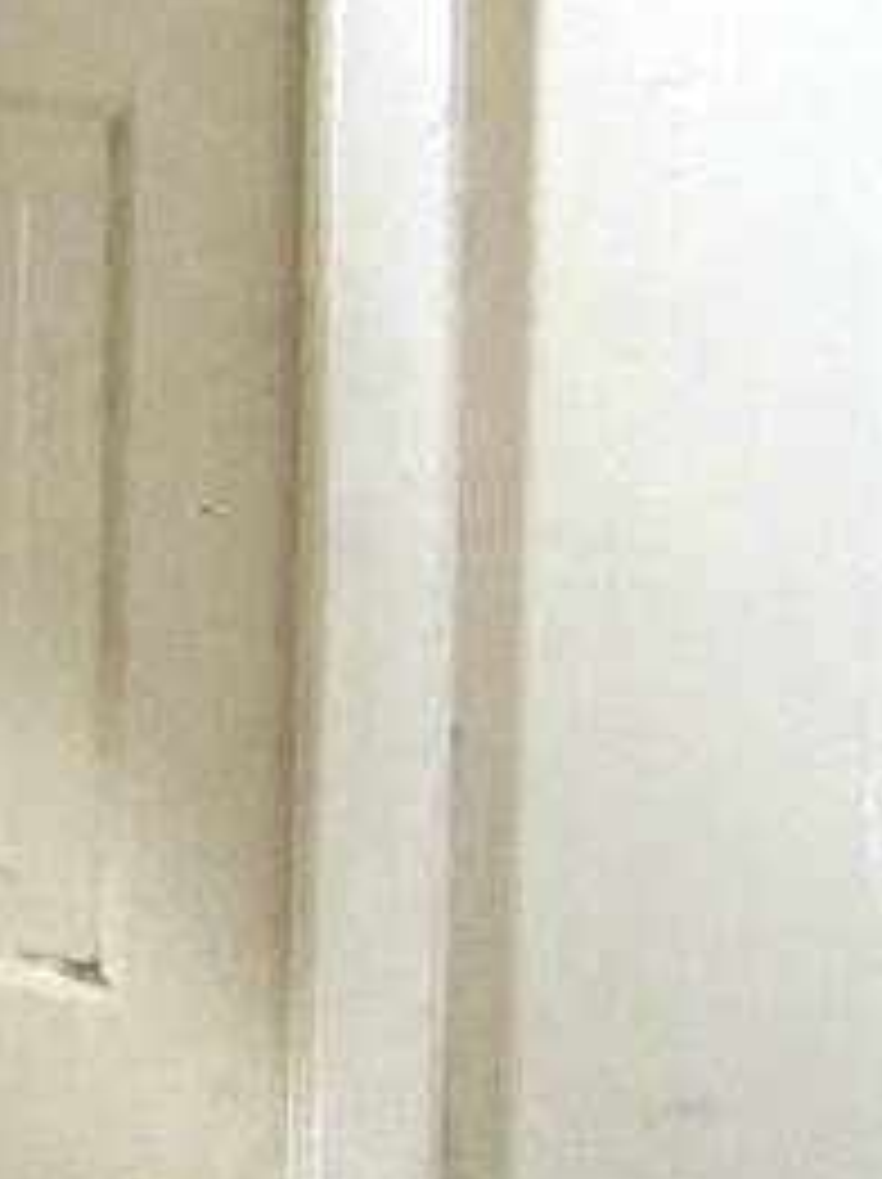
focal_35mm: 107
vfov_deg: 16.2
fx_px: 3641
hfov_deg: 12.8
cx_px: -598
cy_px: -778
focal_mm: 2.22
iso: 320
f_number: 2.2
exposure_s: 1/64
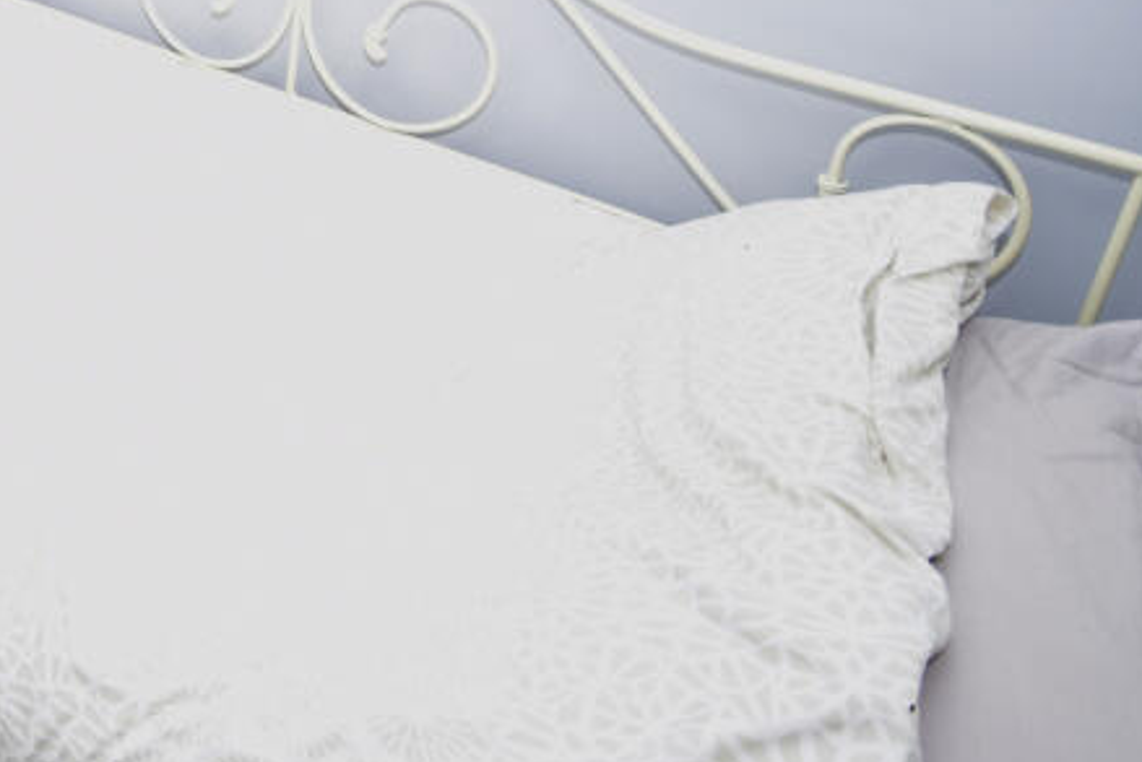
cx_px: -91
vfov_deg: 33.0
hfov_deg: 43.3
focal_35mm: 35
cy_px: -82
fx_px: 1111
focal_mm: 10
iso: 250
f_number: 4
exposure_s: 1/125
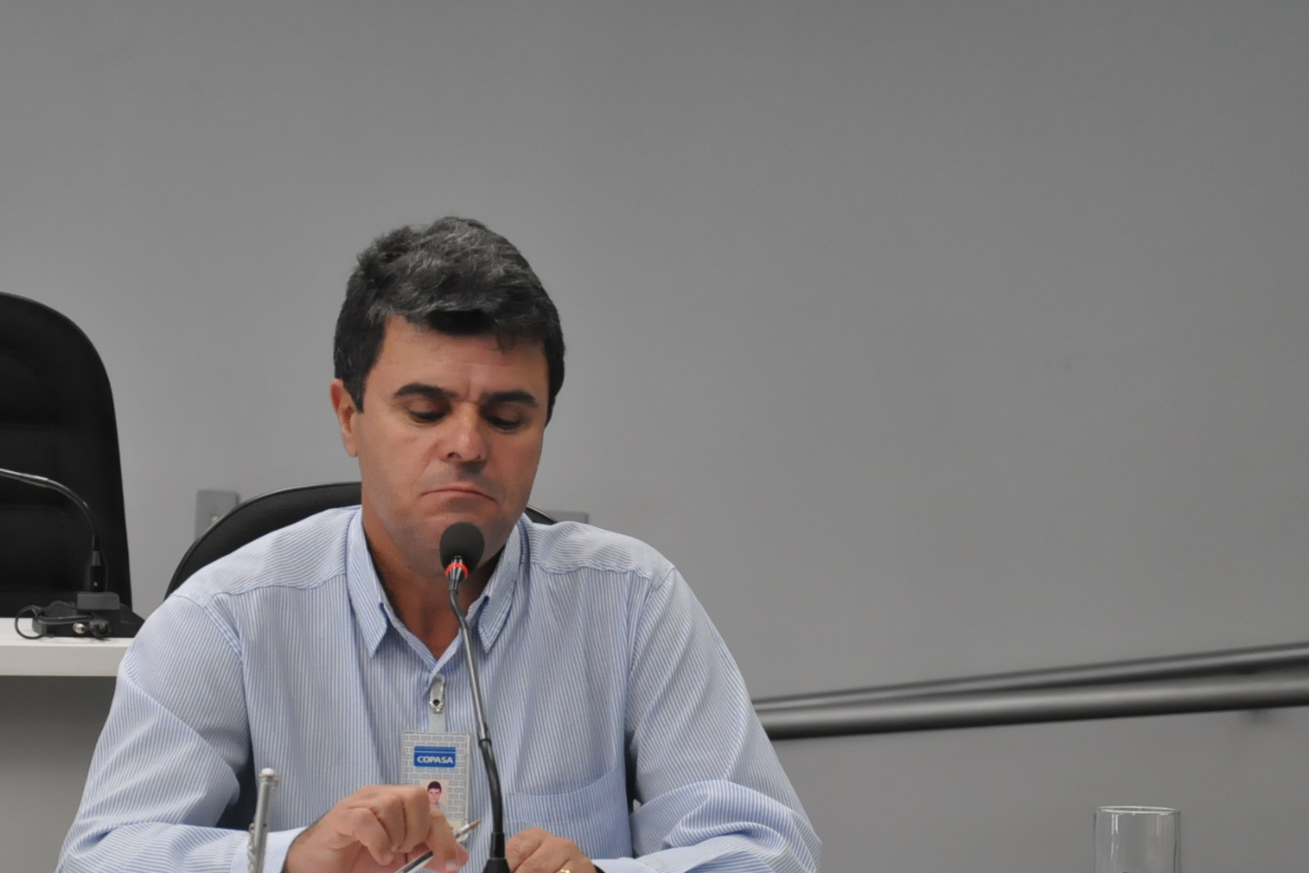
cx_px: 575
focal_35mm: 140
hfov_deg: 14.6
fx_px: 5091
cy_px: 589
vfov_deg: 9.8
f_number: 5.3
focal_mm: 66
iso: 2000
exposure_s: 1/160
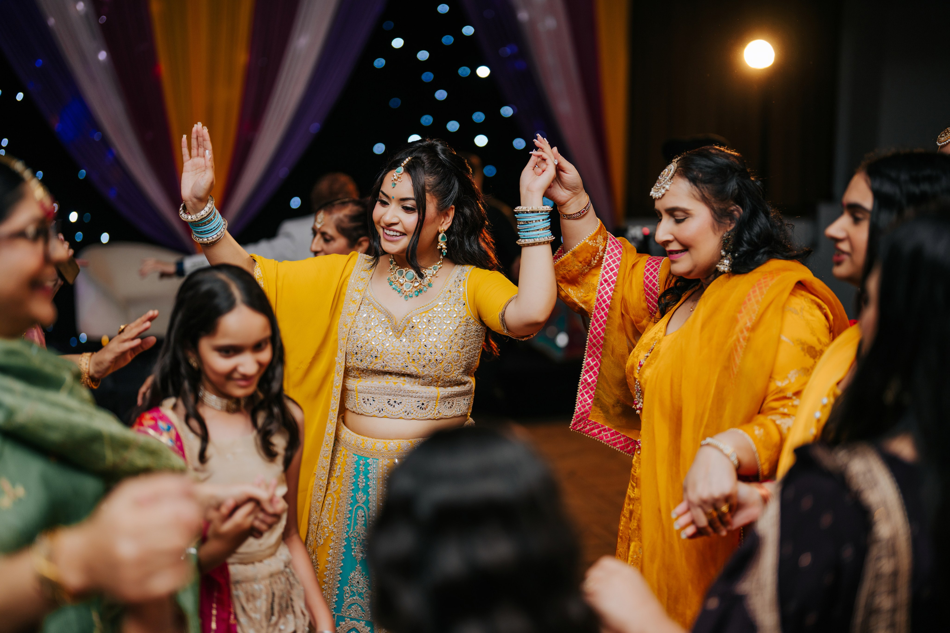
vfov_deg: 27.0
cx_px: 475
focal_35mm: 50
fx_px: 1319
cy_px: 316
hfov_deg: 39.6
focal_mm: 50
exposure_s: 1/200
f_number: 1.2
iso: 200
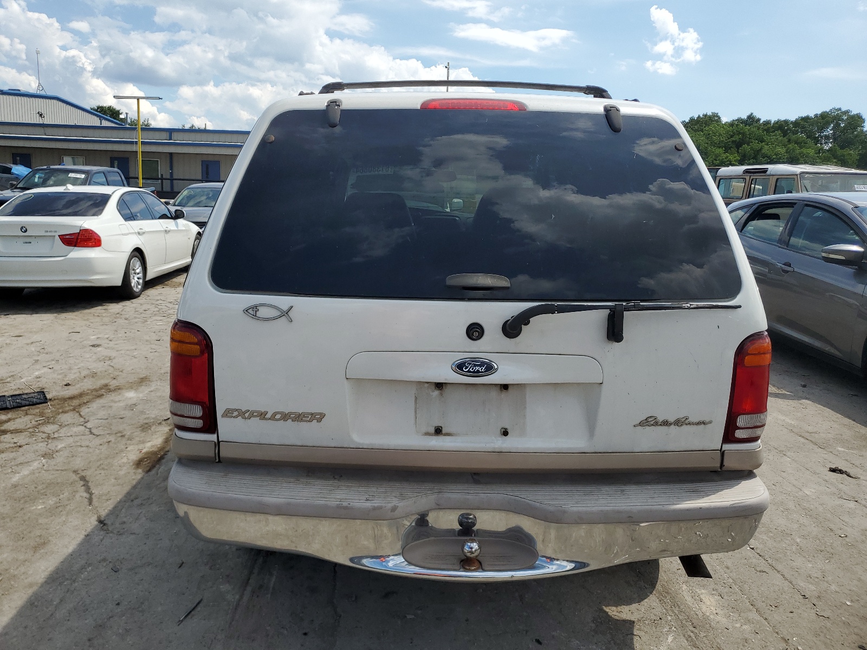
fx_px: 651
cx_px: 434
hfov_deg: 67.3
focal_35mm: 26
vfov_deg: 53.1
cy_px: 325
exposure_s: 1/3333
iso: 50
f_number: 1.5
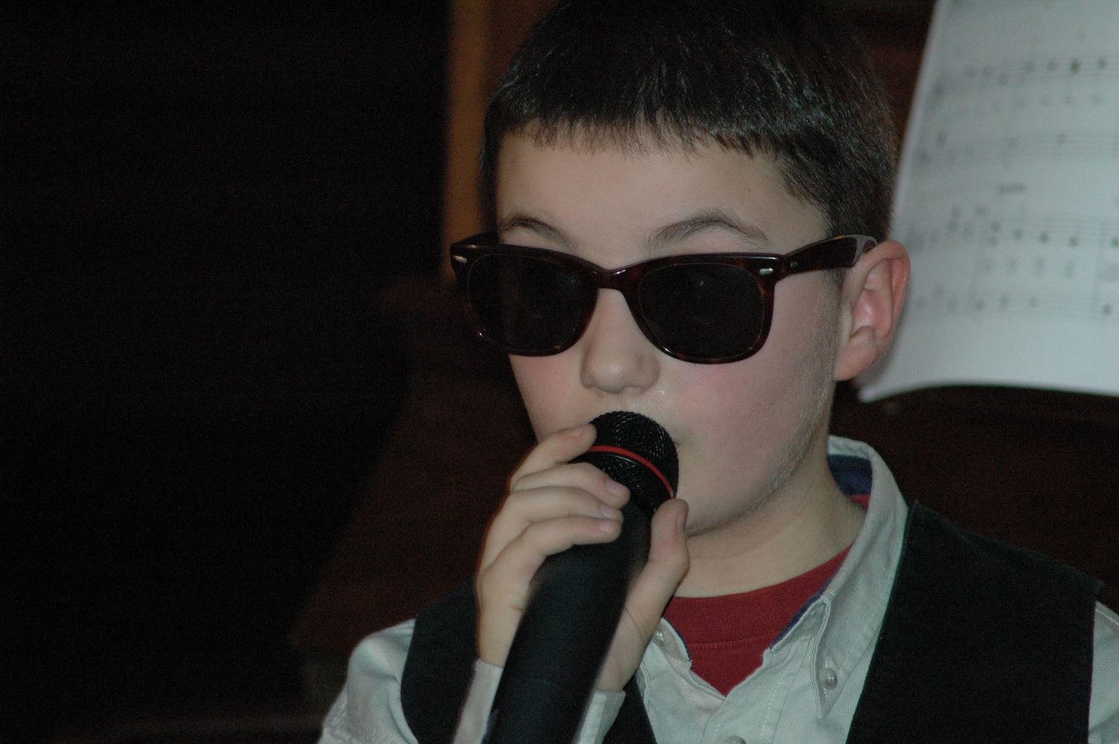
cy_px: 372
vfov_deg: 3.7
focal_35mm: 375
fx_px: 11646
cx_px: 560
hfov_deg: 5.5
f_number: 5.3
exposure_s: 1/60
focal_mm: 250
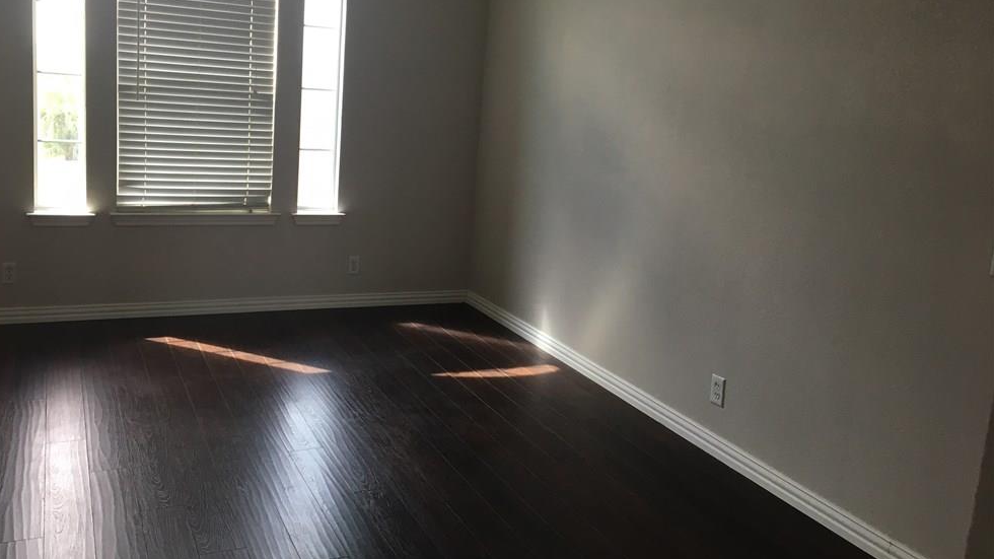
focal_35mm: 33
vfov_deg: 35.5
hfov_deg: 59.5
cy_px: 222
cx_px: 476
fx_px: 870
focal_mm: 4.15
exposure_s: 1/30
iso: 25
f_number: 2.2
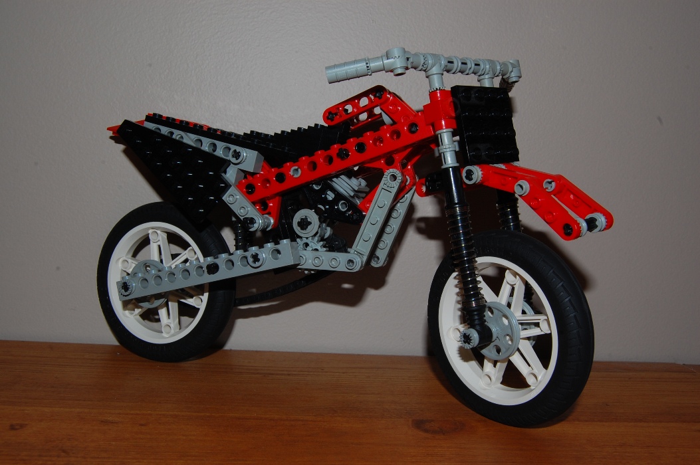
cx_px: 350
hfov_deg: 53.2
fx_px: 699
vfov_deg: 36.8
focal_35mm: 36
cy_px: 232
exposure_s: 1/60
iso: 200
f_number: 16
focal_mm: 24
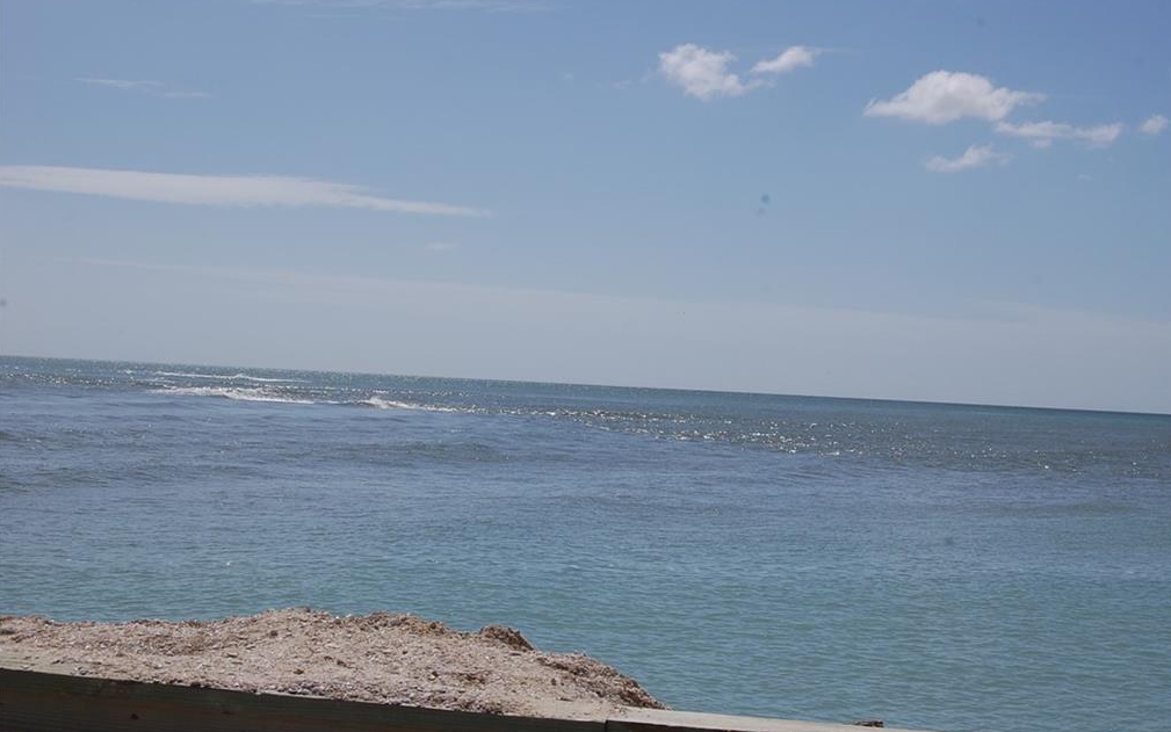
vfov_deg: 20.0
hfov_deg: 31.5
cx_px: 592
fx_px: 2075
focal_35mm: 65
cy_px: 362
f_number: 11
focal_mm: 42
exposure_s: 1/500
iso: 200
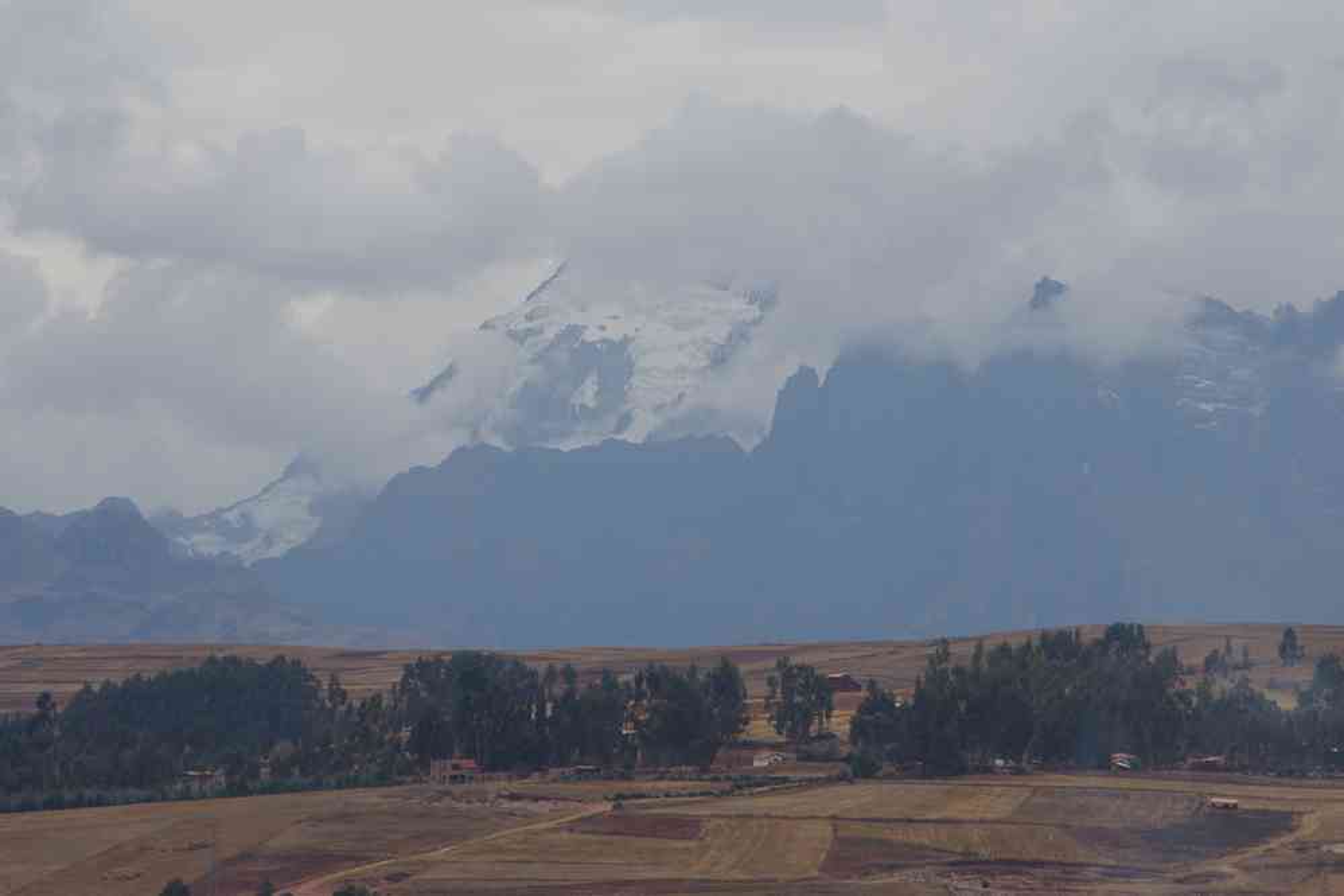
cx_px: 672
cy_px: 448
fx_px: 10639
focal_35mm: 285
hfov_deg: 7.2
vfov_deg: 4.8
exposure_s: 1/250
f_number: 11
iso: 200
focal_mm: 190
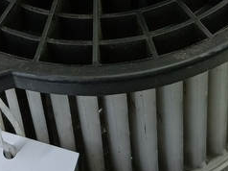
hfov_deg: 19.9
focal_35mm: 99
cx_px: 109
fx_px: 651
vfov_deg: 14.4
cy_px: -39
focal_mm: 4.11
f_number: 1.6
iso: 106
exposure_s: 1/50
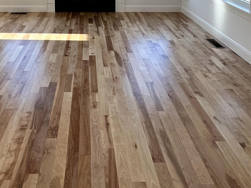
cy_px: -30
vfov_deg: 32.7
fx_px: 268
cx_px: 83
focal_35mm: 37
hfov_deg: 49.2
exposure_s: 1/120
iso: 100
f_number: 2.2
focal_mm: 2.22
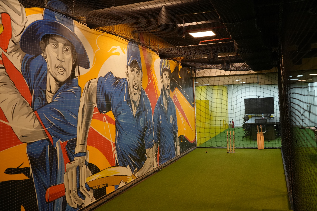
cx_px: 158
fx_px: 308
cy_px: 106
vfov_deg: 37.9
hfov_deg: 54.4
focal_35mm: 35
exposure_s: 1/160
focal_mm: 35
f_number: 4
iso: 3200
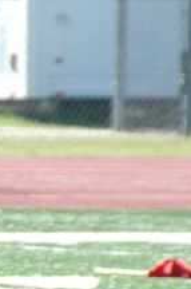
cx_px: -216
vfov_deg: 1.5
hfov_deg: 1.0
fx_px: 11387
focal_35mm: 1424
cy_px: 170
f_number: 5.6
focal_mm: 200
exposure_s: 1/400
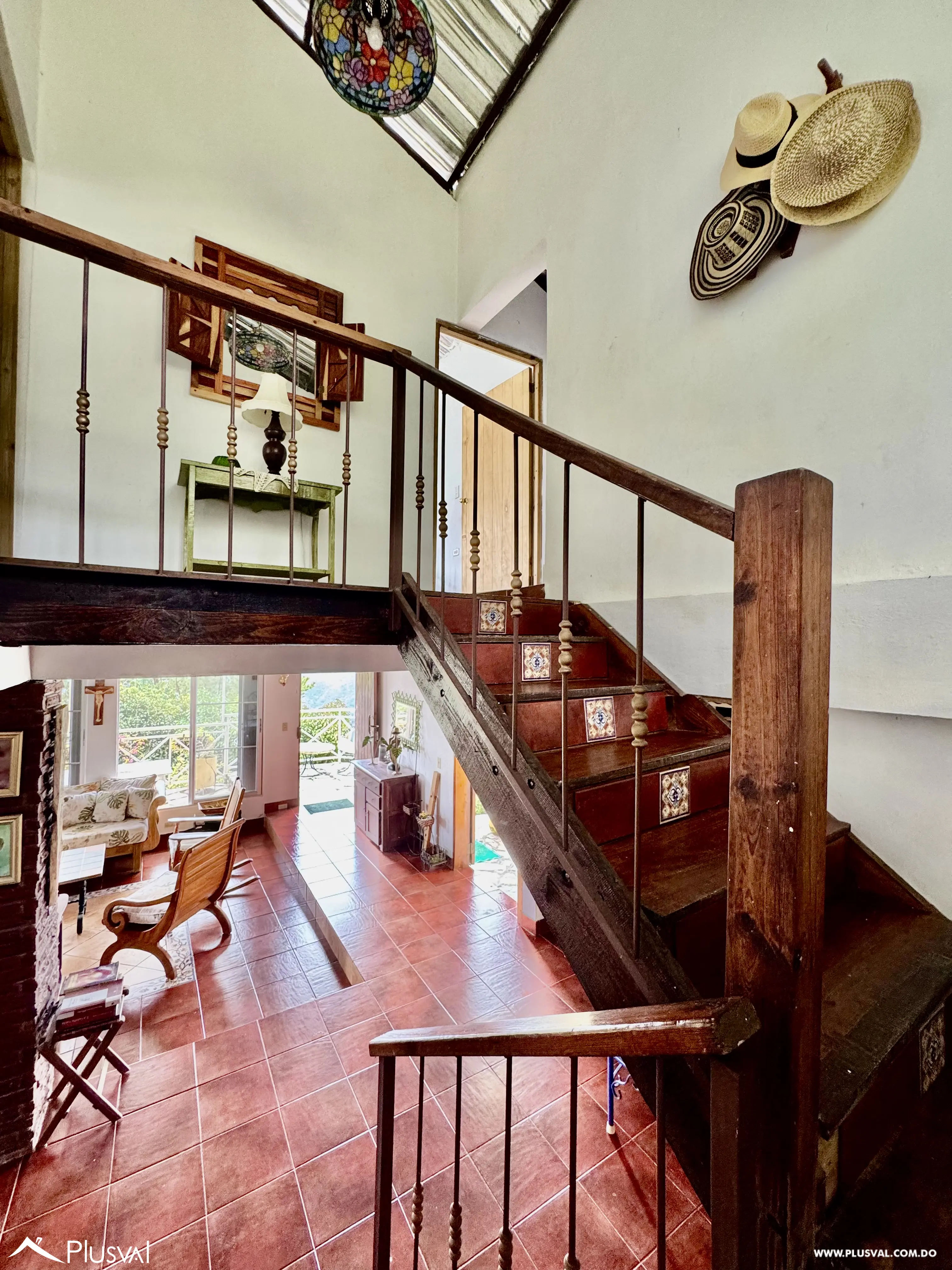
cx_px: 476
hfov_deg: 85.7
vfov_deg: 102.1
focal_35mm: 14
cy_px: 635
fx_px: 513
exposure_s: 1/99
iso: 250
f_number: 2.2
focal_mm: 2.22
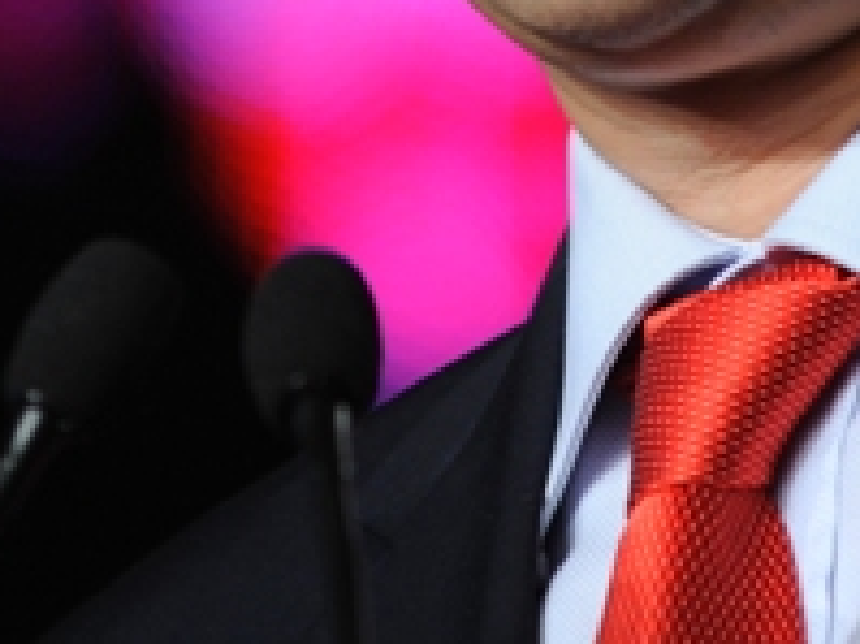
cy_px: -281
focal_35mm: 774
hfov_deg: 2.6
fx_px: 19218
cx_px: 506
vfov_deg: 1.9
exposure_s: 1/320
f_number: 3.5
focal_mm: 200
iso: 1000
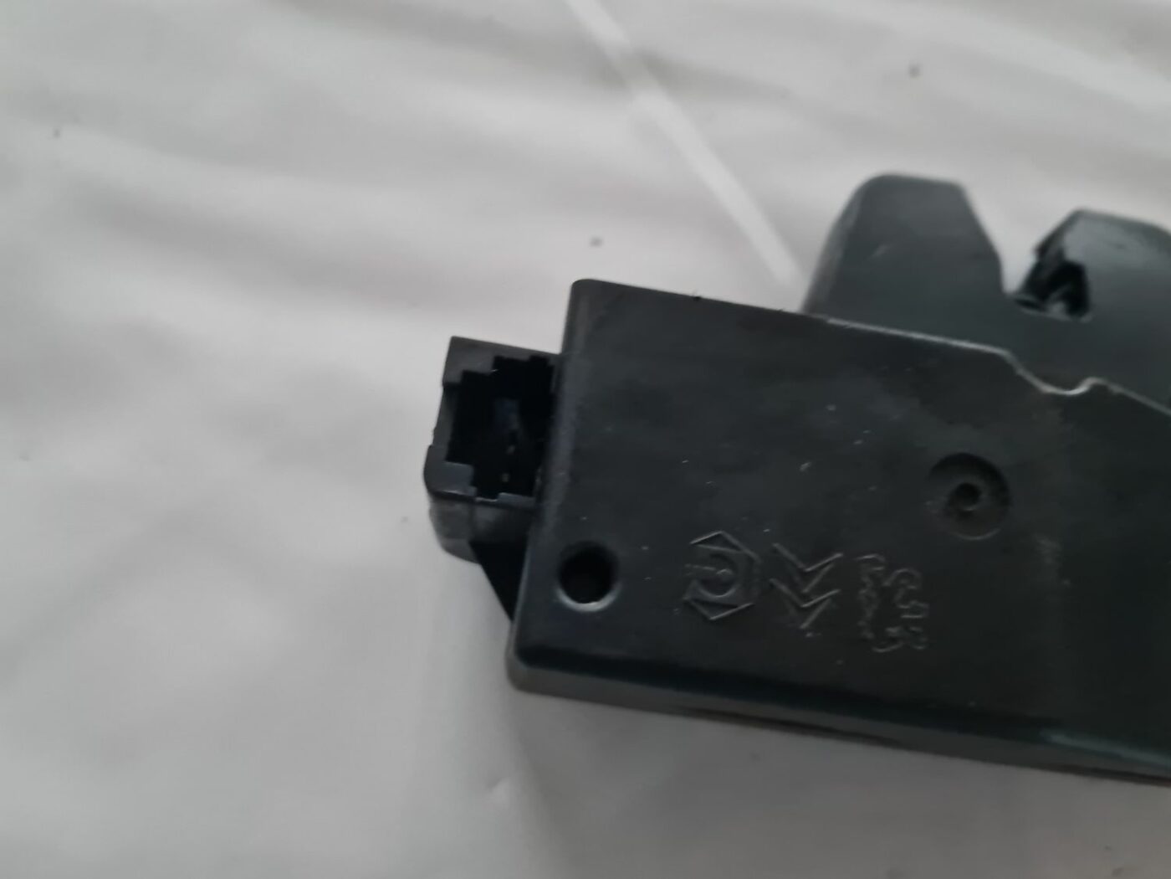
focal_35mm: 26
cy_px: 440
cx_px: 586
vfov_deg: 53.1
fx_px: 880
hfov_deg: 67.3
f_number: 1.8
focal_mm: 5.4
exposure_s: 1/24
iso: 800
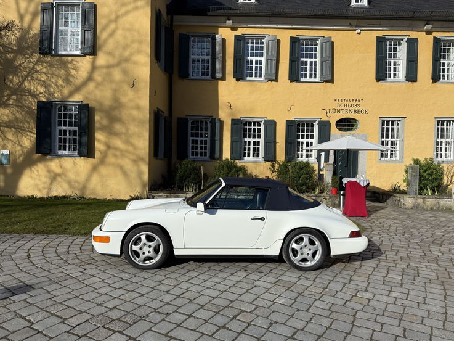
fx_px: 328
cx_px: 227
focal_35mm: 25
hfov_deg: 69.4
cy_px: 176
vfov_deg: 54.9
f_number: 1.78
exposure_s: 1/5319
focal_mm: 6.76
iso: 80
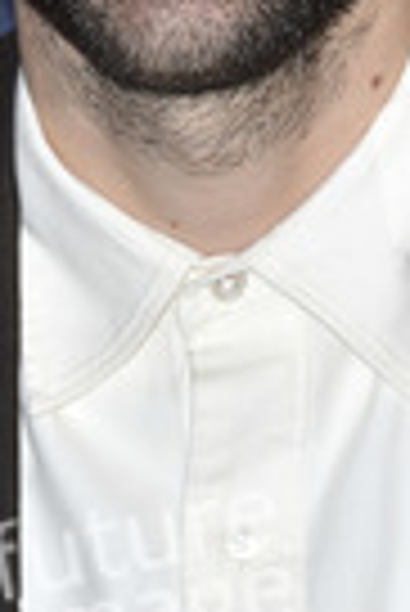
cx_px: 196
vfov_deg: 3.9
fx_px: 9013
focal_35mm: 529
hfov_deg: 2.6
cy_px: -76
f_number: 6.3
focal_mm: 180
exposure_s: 1/250
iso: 320
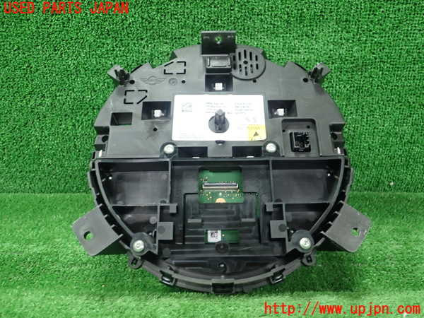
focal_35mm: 30
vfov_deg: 46.8
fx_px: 367
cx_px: 212
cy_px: 159
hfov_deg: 60.0
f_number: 2.3
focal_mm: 5.5
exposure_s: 1/125
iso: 500
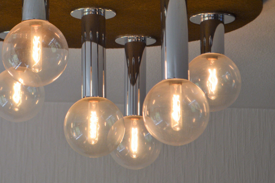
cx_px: 92
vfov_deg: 10.4
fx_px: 1006
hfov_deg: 15.5
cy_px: 55
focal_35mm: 132
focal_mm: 55
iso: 140
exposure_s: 1/125
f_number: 5.6
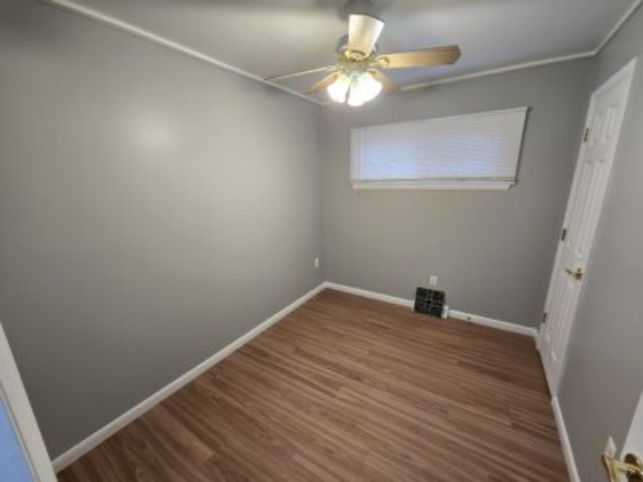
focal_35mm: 13
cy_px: 241
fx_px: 241
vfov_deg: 89.9
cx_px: 322
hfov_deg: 106.2
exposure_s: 1/60
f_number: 2.2
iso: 125
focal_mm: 2.2
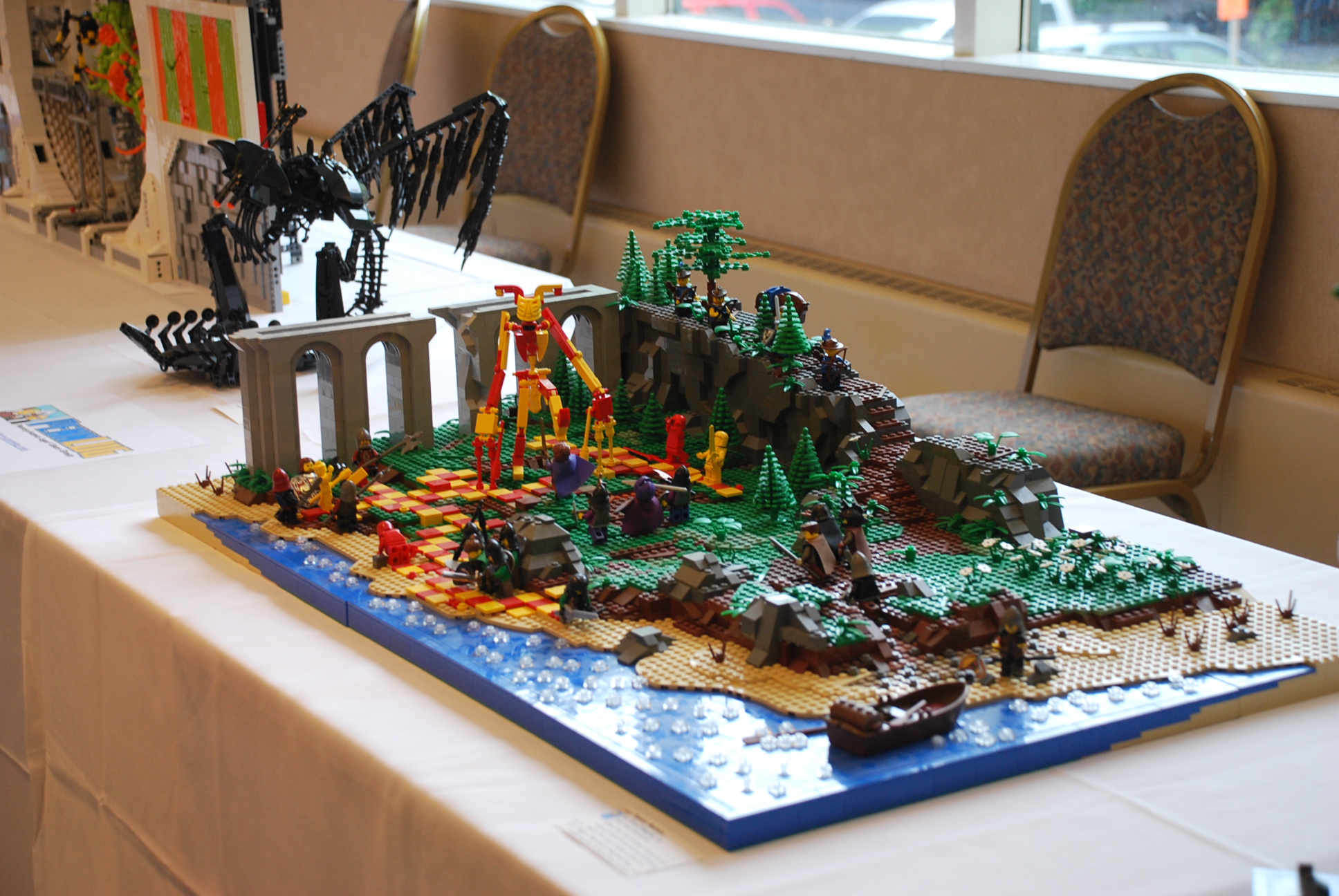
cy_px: 448
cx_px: 670
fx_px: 2458
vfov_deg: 20.7
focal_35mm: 66
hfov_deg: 30.5
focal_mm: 44
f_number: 4.8
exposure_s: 1/50
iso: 400
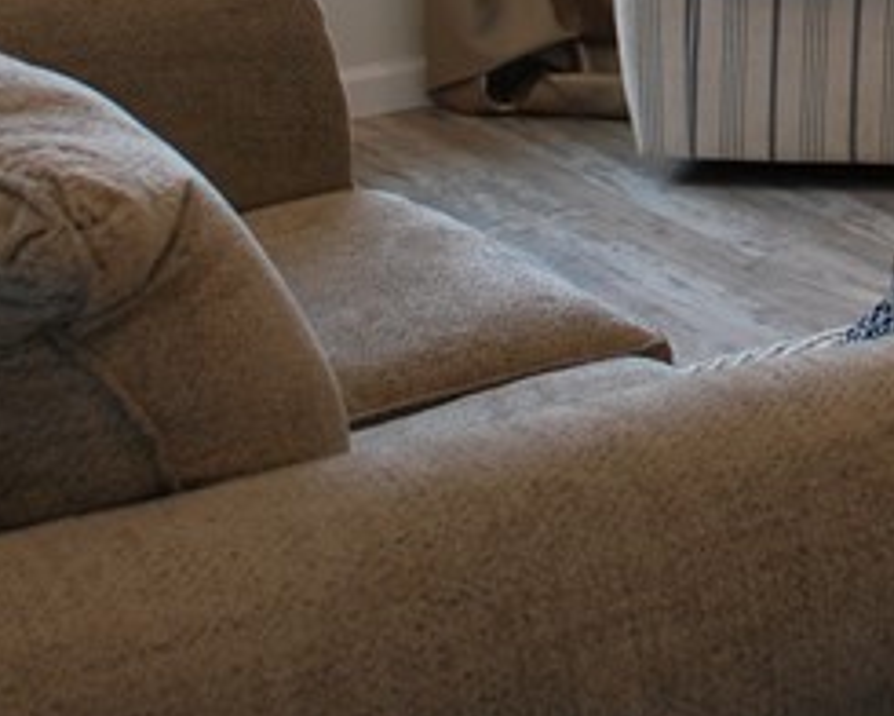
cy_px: -405
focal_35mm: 112
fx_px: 2963
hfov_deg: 16.3
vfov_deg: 12.9
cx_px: 1129
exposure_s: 1/60
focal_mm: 18
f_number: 4
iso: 200
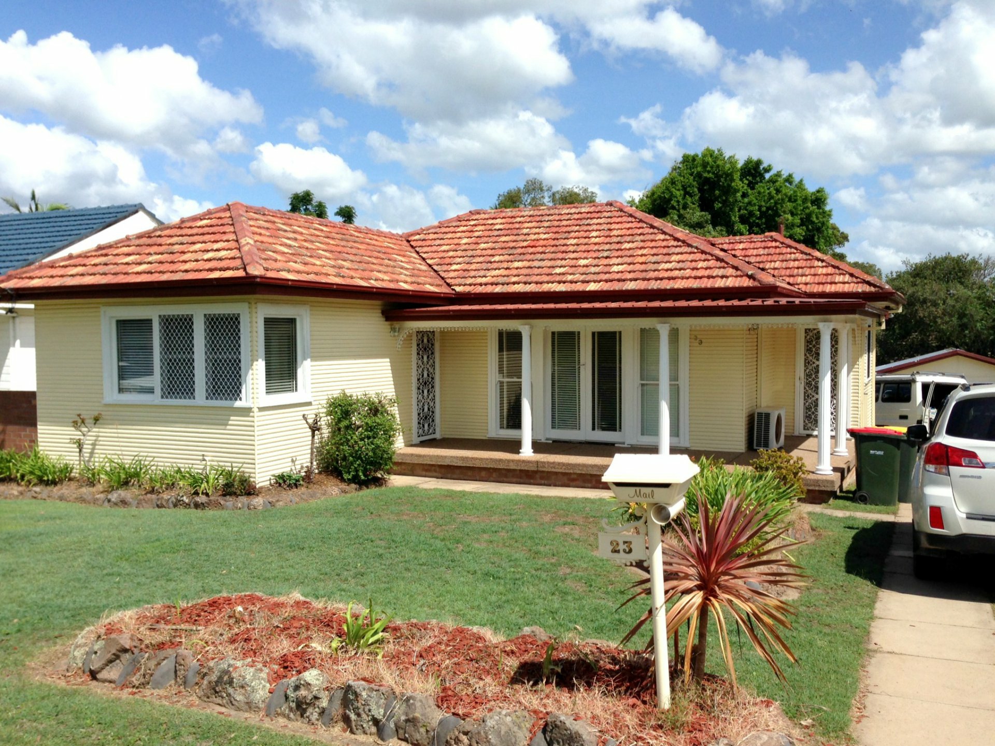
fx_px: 949
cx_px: 498
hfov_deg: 55.4
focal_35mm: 33
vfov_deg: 42.9
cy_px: 373
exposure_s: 1/2169
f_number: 2.4
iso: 50
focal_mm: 4.12
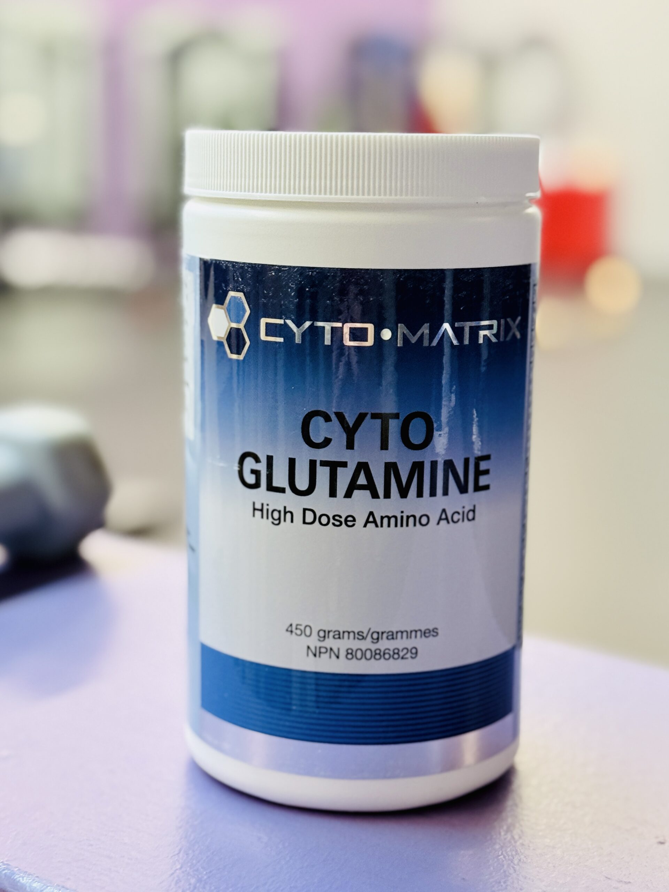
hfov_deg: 30.3
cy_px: 446
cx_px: 334
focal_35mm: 48
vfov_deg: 39.7
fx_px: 1237
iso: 200
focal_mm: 6.76
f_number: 1.78
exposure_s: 1/60
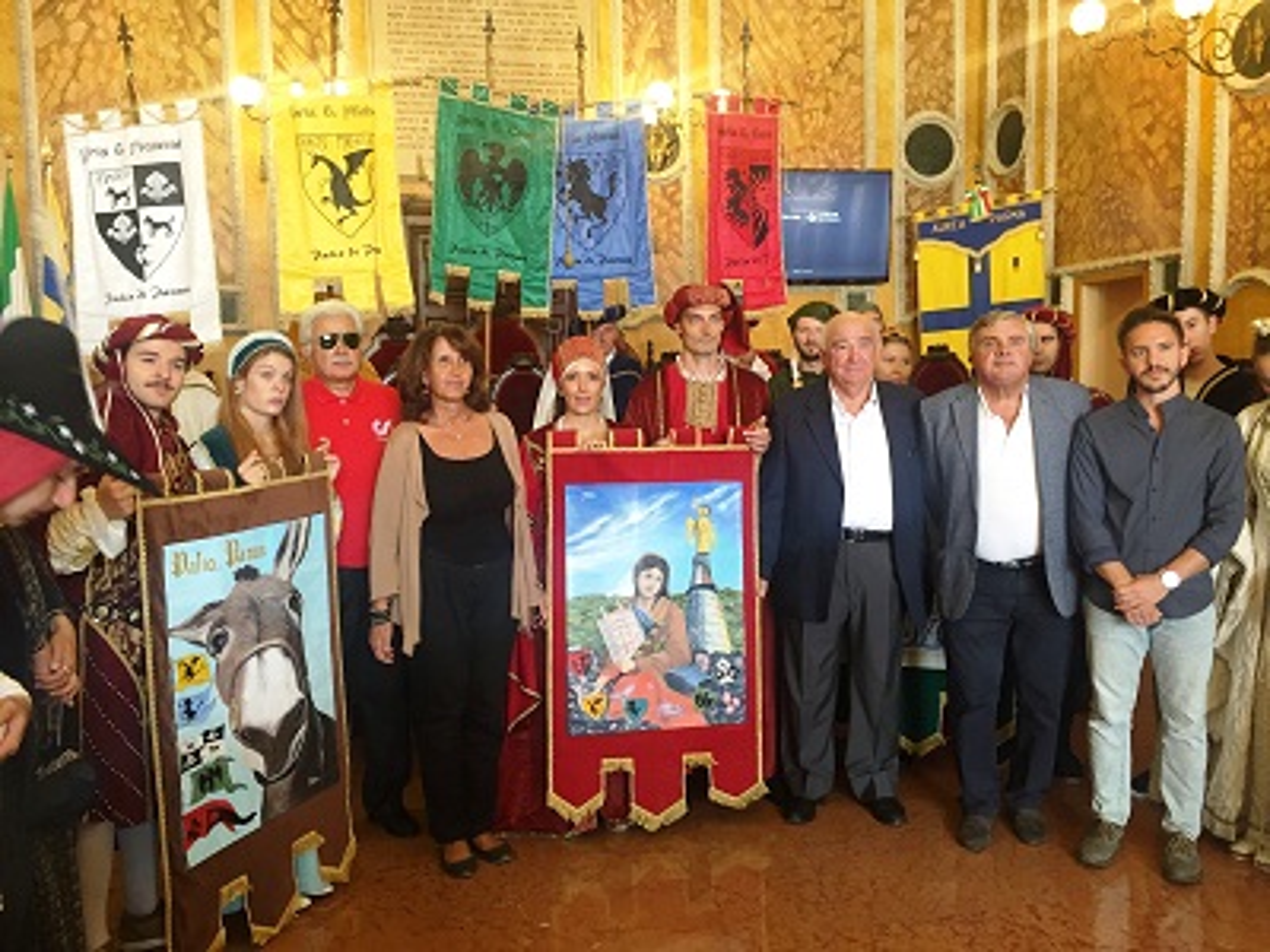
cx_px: 635
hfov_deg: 61.7
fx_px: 1064
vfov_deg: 48.2
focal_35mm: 29
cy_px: 476
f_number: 2.2
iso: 125
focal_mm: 4.15
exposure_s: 1/33
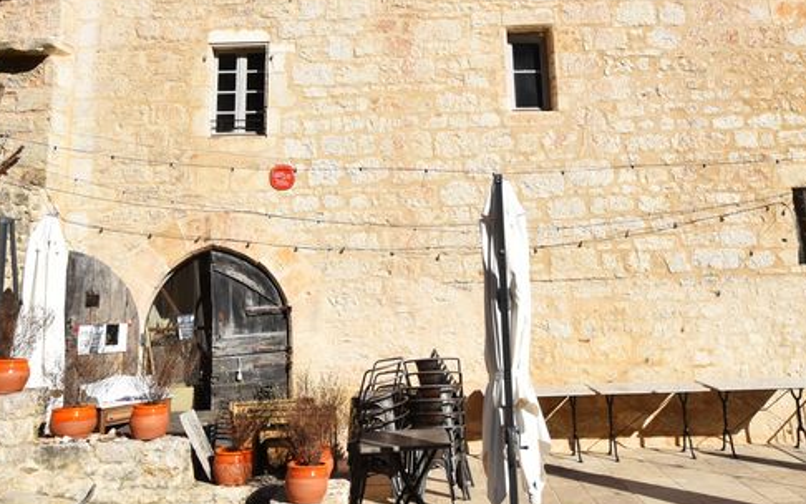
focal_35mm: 33
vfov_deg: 36.6
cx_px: 426
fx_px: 725
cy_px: 76
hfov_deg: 58.1
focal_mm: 10
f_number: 10
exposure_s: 1/400
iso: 200
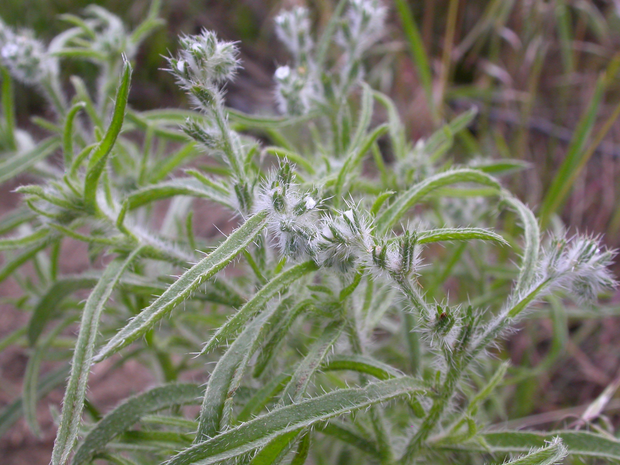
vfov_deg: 27.0
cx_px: 310
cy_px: 232
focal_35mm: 54
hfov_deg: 35.5
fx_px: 967
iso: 100
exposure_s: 1/147
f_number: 6
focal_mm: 11.3
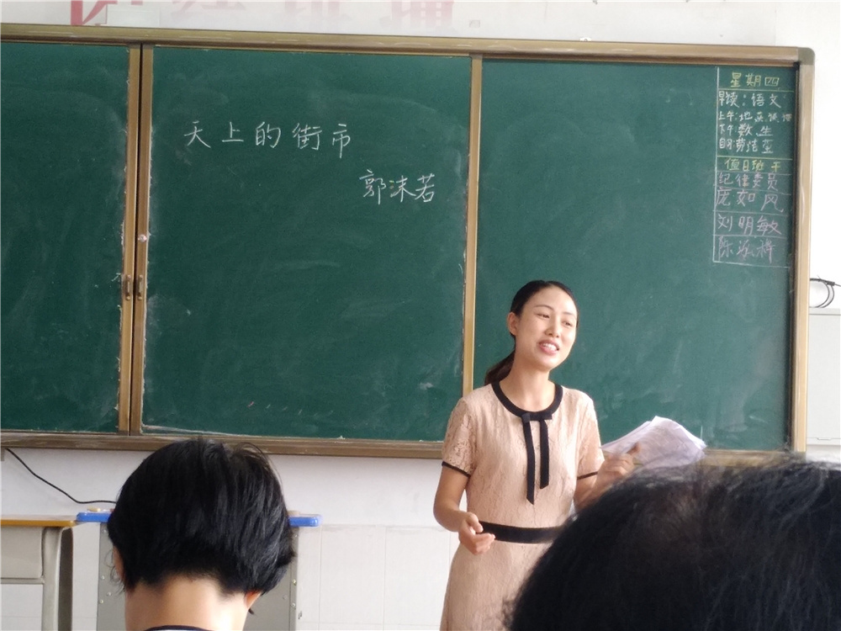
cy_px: 316
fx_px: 583
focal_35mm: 24
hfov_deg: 71.6
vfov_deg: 56.8
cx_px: 420
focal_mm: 3.94
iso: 127
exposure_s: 1/100
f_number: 1.9
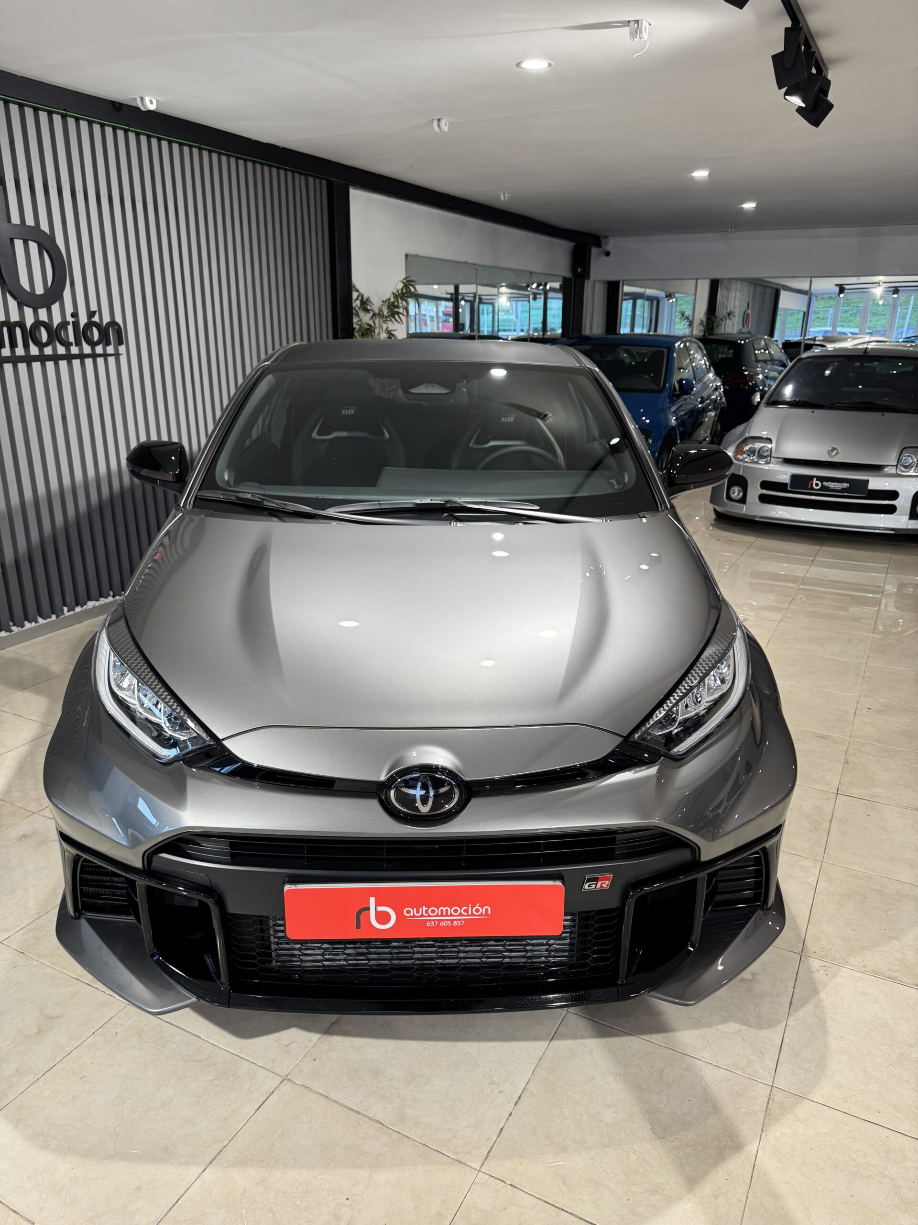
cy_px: 612
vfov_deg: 71.6
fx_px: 849
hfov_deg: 56.8
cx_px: 459
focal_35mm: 24
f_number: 1.78
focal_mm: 6.76
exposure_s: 1/100
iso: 125
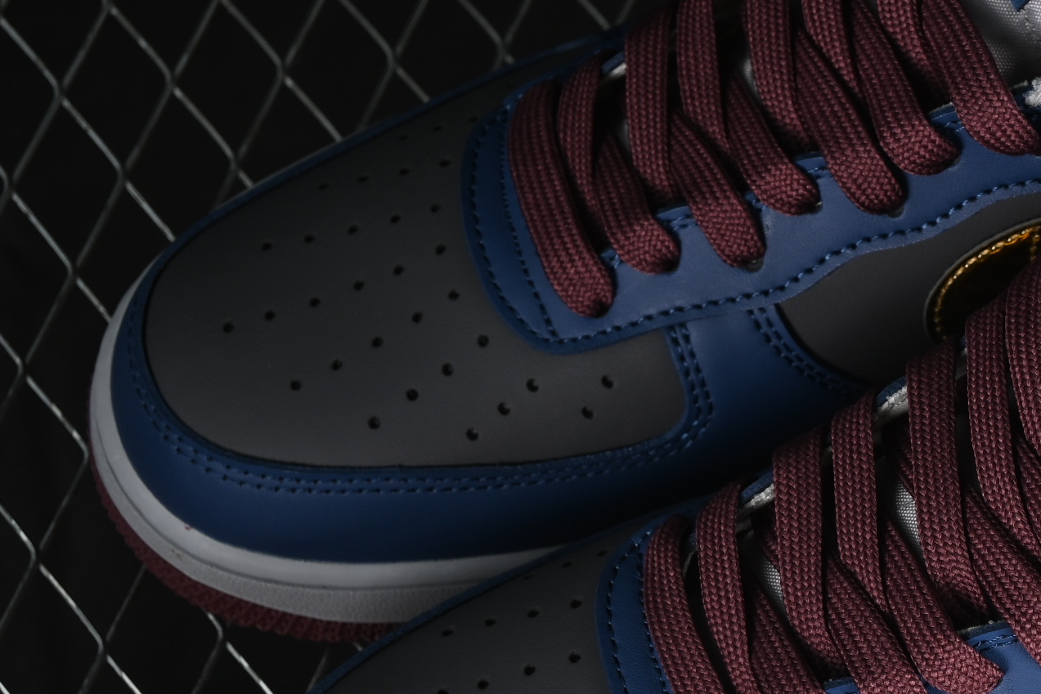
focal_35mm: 164
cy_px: 423
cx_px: 950
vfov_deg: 8.4
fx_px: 4743
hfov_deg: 12.4
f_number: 6.3
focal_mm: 50
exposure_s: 1/50
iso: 160
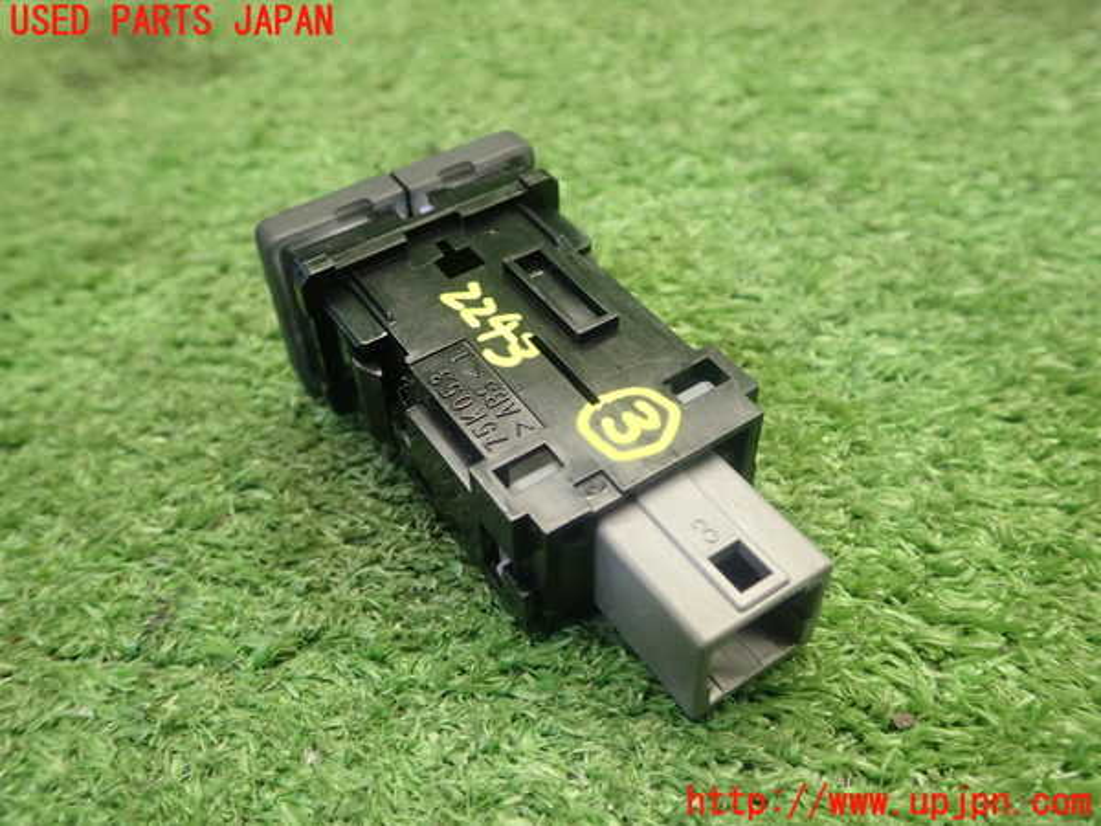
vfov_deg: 44.2
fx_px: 1018
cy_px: 413
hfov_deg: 56.8
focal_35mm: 32
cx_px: 550
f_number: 2.4
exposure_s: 1/30
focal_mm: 5.79
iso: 320
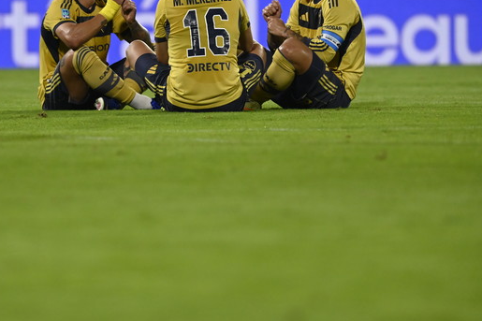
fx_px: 9355
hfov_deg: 3.0
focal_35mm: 699
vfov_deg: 2.0
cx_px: 159
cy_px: 128
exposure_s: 1/1600
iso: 4500
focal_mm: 500
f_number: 4.8
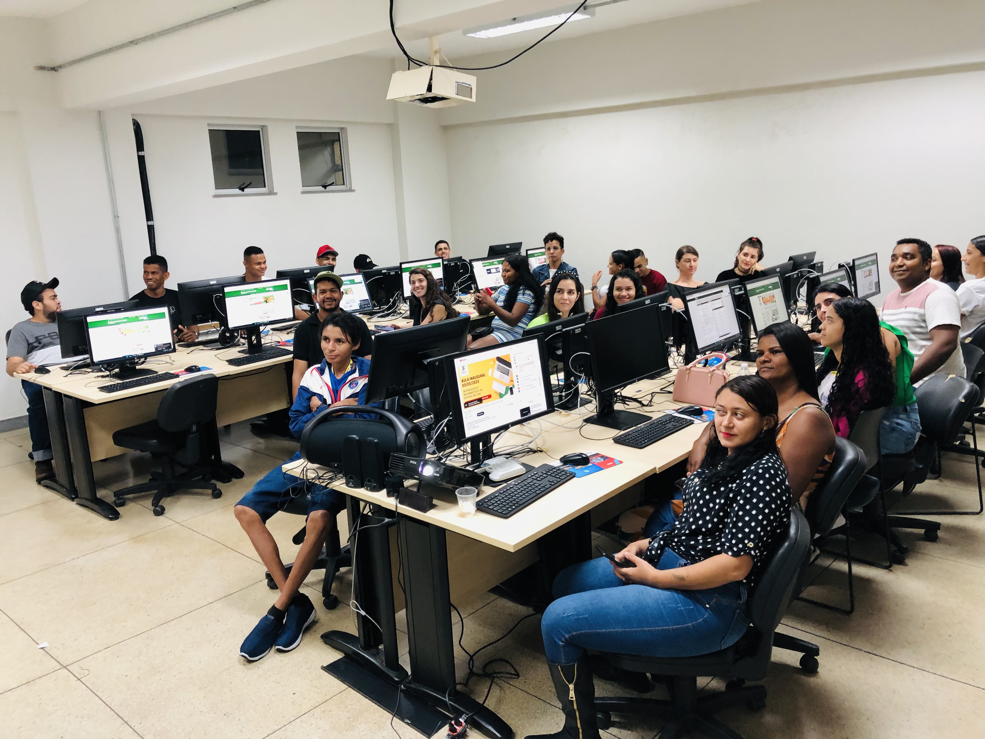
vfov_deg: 49.7
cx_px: 492
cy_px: 370
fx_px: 797
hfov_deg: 63.4
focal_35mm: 28
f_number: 1.8
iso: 50
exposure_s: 1/15
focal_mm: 4
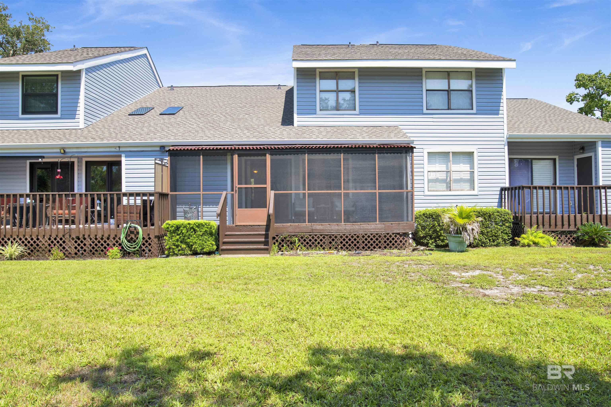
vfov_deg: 55.1
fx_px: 390
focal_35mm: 23
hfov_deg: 76.1
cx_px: 306
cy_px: 204
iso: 200
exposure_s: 1/160
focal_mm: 23
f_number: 11
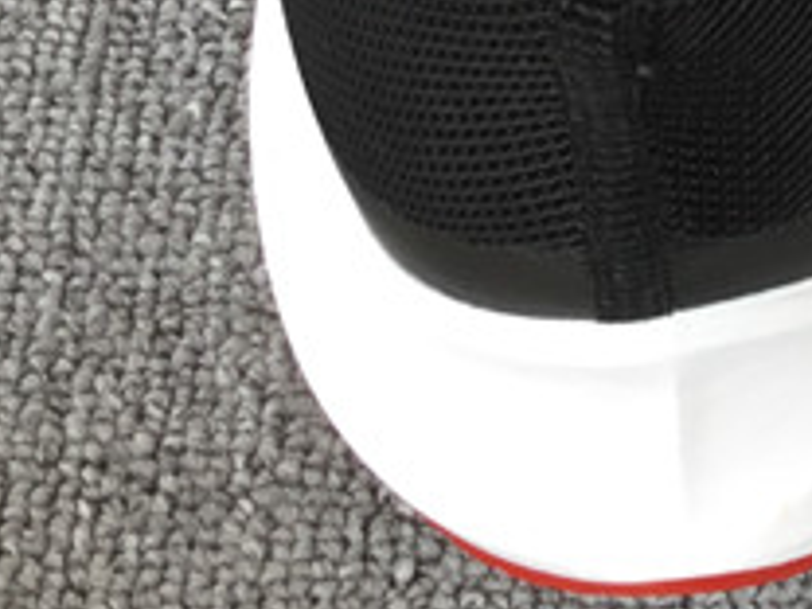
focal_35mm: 134
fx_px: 3143
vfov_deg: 10.4
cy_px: -470
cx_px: 1202
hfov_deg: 13.9
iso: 25
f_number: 2.4
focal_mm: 3.3
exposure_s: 1/118
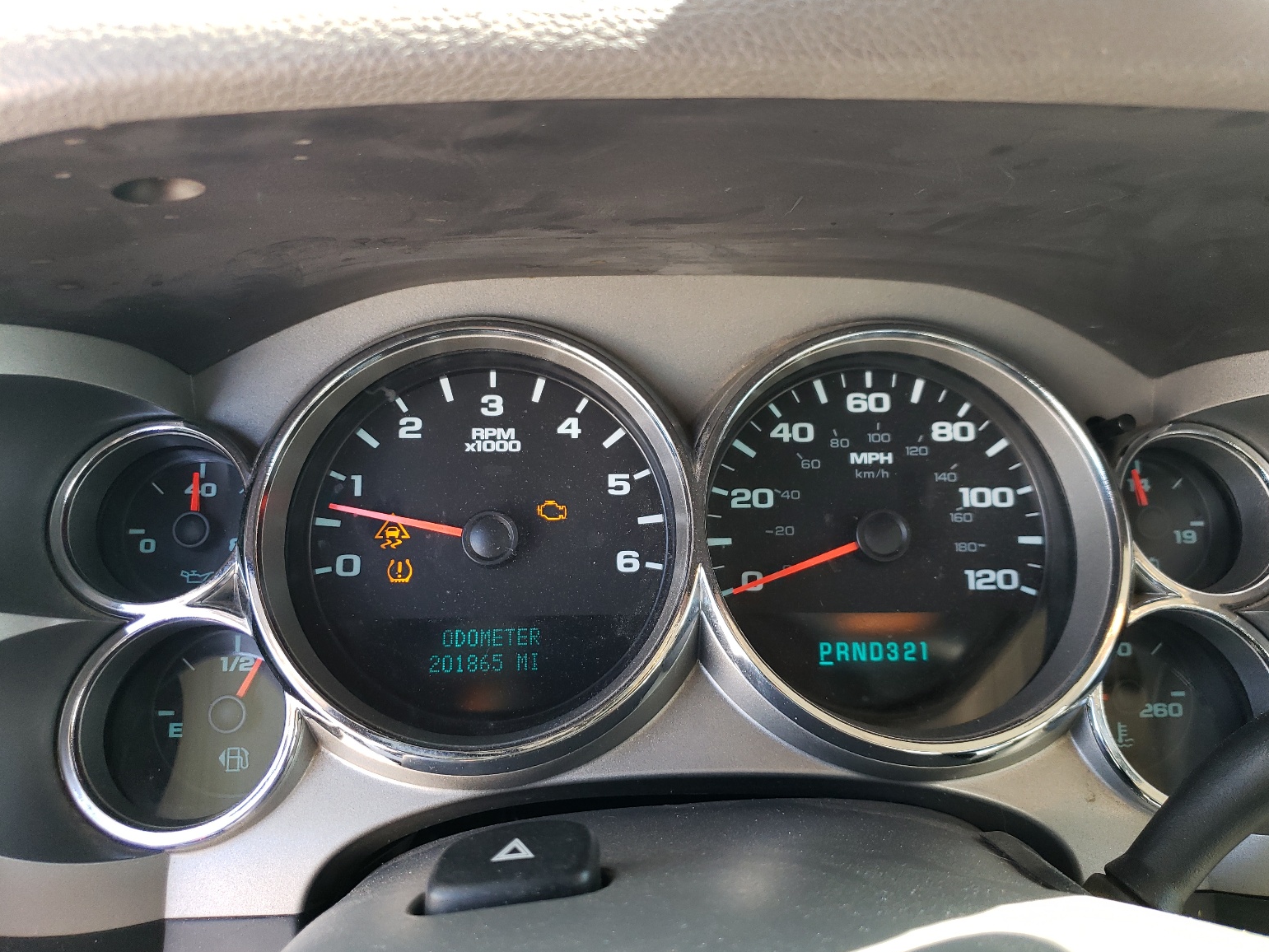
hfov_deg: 65.3
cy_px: 489
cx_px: 657
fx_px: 990
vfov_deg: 51.4
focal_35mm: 27
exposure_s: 1/100
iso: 83
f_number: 1.5
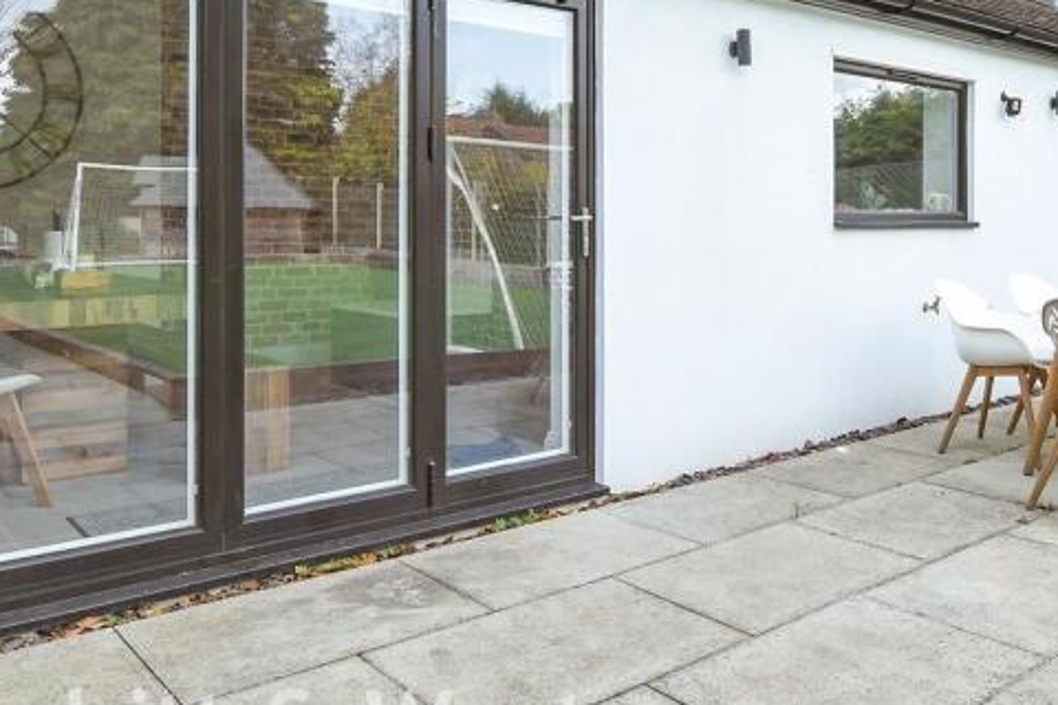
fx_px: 940
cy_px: 213
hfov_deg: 58.6
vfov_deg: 40.4
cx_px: 577
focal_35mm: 32
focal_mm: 10
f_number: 8
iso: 160
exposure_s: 1/50
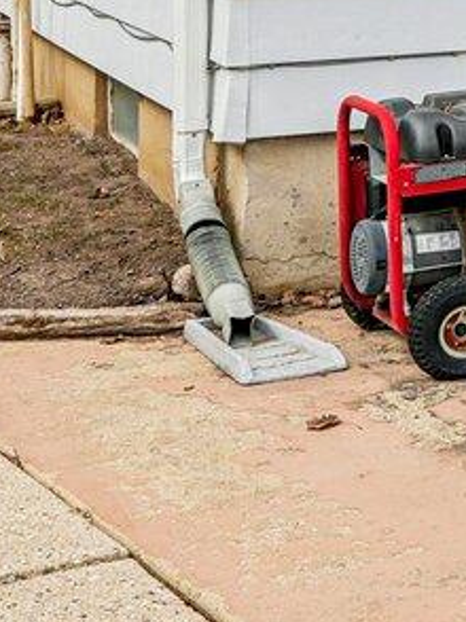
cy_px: -335
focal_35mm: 117
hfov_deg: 11.2
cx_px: 996
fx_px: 2109
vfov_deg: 15.4
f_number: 6.3
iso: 100
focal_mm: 17.5
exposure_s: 1/500
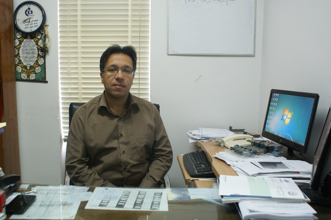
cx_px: 161
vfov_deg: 42.3
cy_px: 111
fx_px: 285
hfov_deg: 60.3
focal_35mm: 31
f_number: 4
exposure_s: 1/30
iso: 400
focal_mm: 20
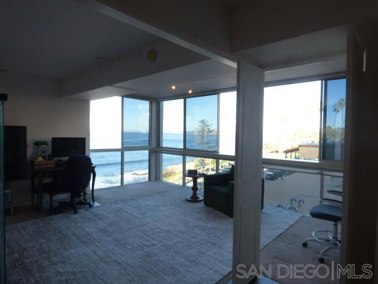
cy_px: 142
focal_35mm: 20
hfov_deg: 81.7
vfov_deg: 66.0
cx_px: 189
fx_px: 218
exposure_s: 1/320
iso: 200
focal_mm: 3.64
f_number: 2.8
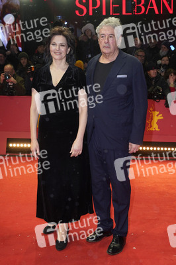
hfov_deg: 32.6
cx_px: 88
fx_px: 301
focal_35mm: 41
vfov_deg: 47.4
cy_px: 132
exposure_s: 1/160
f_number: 5.6
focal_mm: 41
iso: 800
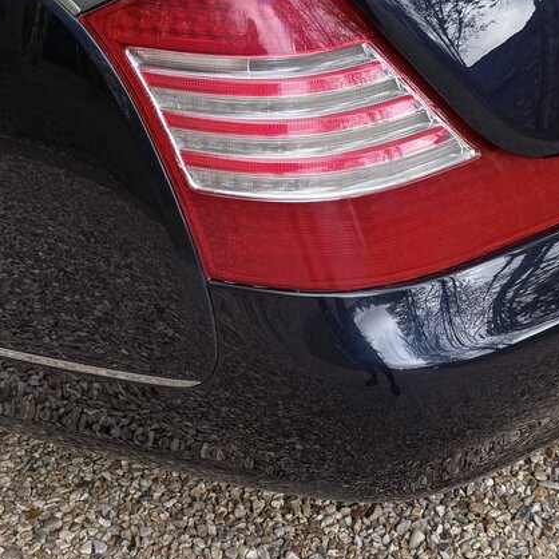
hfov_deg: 26.4
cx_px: 214
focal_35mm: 65
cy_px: 246
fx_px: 1188
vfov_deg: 26.5
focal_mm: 6.76
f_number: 1.78
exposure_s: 1/289
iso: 64
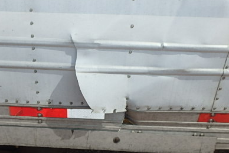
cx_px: 106
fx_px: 229
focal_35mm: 36
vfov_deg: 36.6
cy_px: 100
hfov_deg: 53.1
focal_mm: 3.7
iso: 125
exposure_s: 1/500
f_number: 6
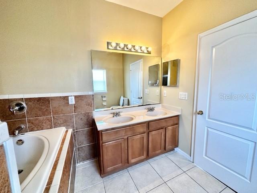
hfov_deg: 102.1
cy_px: 96
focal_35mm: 14
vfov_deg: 85.7
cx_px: 128
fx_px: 104
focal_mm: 2.22
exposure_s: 1/120
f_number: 2.2
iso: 320
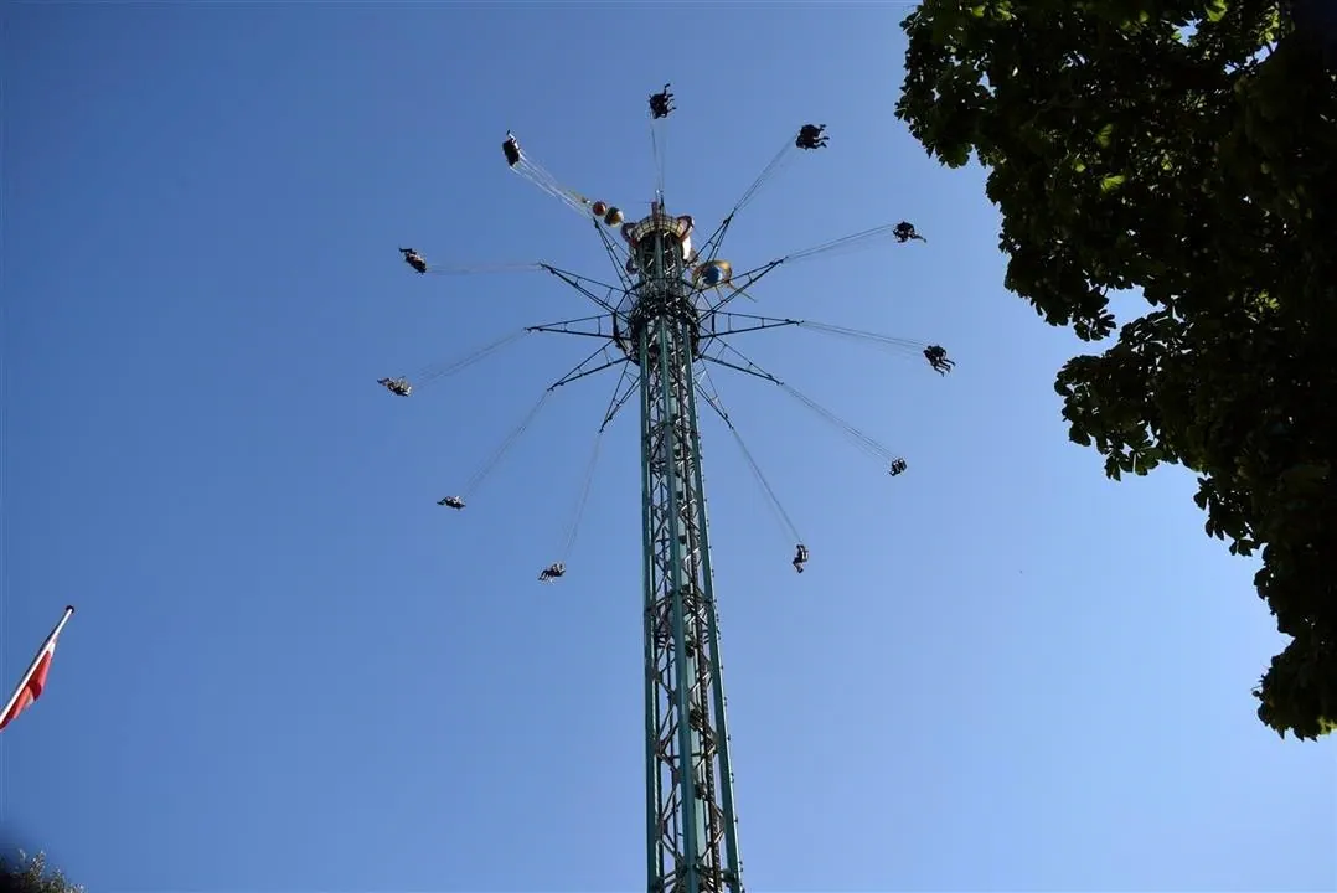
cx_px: 668
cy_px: 446
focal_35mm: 33
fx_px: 1226
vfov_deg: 40.0
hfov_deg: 57.2
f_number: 6.3
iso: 400
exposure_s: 1/1600
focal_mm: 22
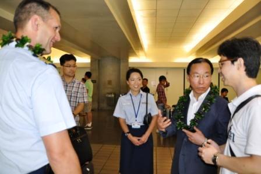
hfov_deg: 67.4
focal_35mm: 27
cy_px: 87
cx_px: 130
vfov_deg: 47.9
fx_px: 196
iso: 800
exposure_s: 1/125
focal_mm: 18
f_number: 3.5
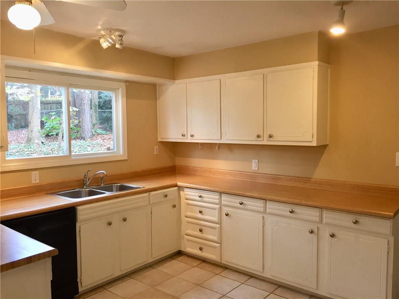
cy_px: 150
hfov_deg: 61.7
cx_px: 200
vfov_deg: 48.2
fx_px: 334
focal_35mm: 29
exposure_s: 1/30
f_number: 2.2
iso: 80
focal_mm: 4.15
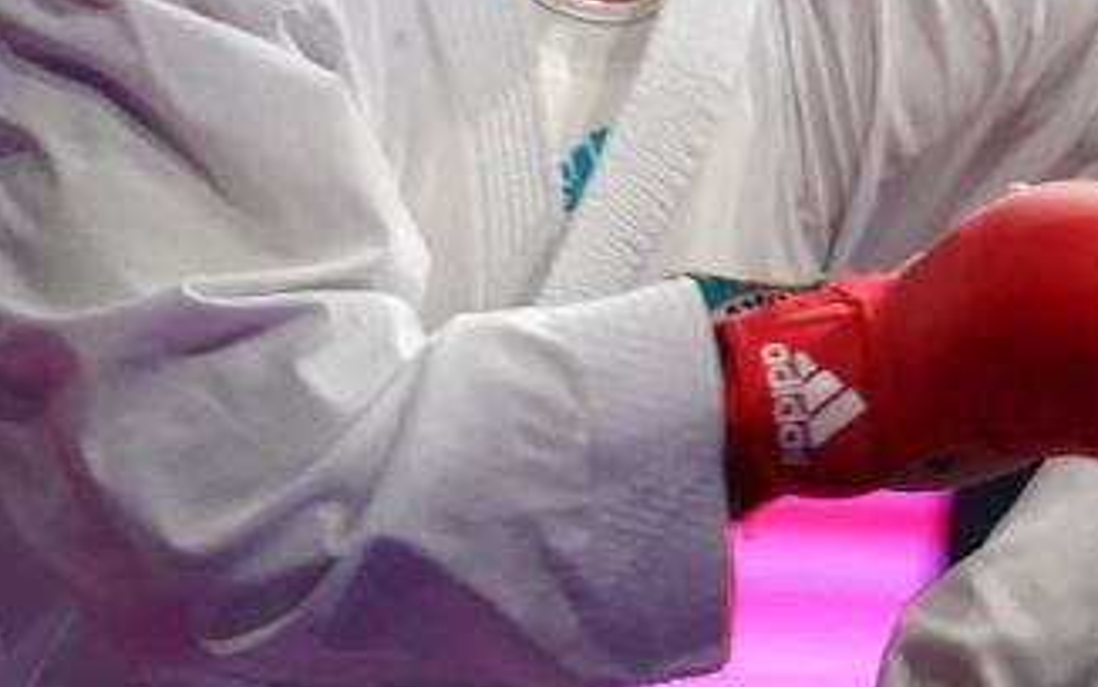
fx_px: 26282
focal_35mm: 878
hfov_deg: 2.4
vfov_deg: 1.5
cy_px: 148
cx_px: 542
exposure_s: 1/1000
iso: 3200
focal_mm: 156
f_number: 2.8
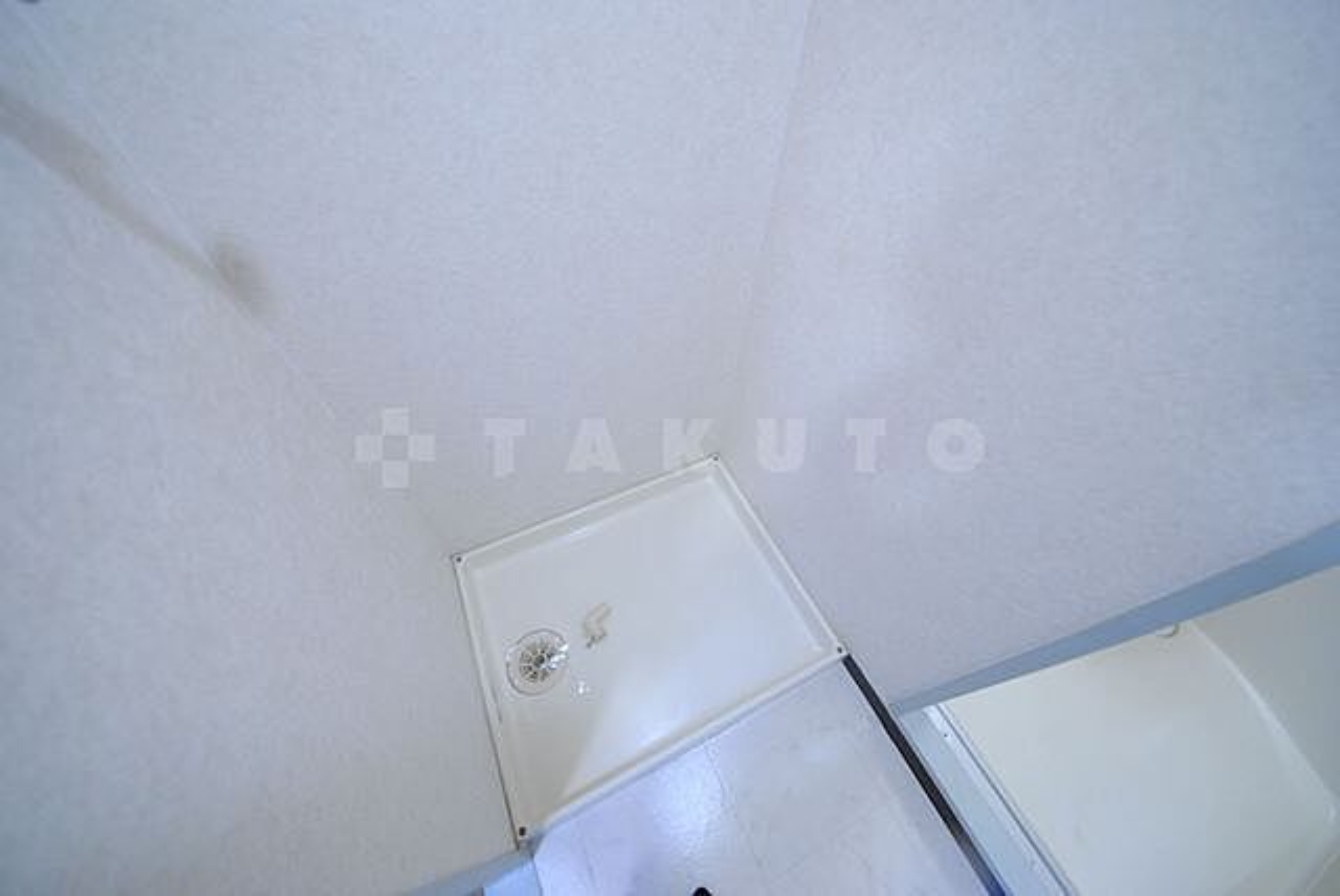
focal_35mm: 12
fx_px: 447
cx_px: 670
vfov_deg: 90.1
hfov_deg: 112.6
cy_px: 448
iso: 800
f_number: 4.5
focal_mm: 8
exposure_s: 1/10
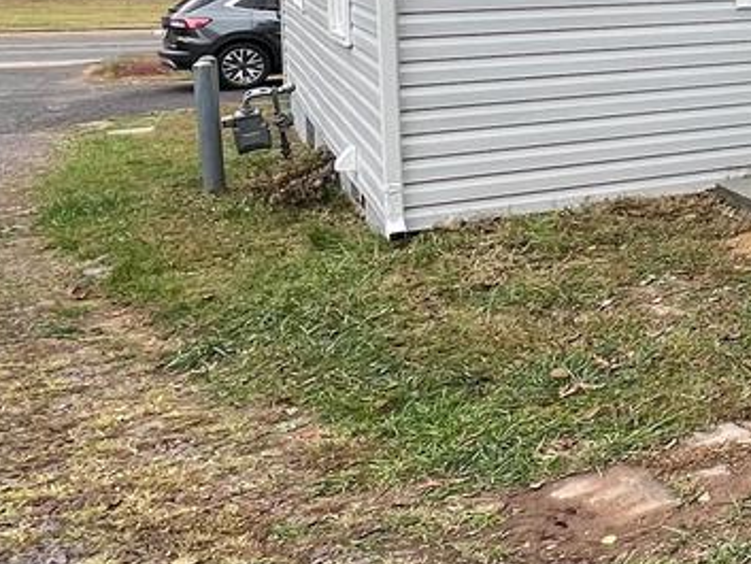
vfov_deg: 26.1
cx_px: 1104
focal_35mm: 53
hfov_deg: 26.8
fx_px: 1150
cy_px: -4
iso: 32
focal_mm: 1.57
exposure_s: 1/308
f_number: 1.8
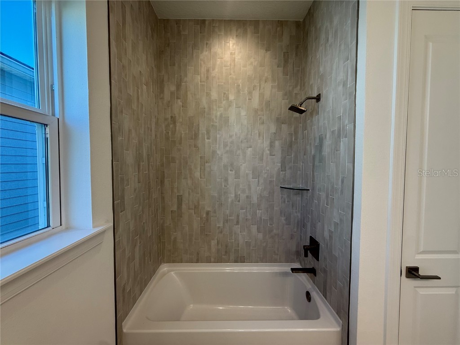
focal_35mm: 14
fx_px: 186
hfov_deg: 102.1
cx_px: 230
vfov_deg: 85.7
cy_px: 172
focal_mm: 2.22
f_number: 2.2
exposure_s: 1/120
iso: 80
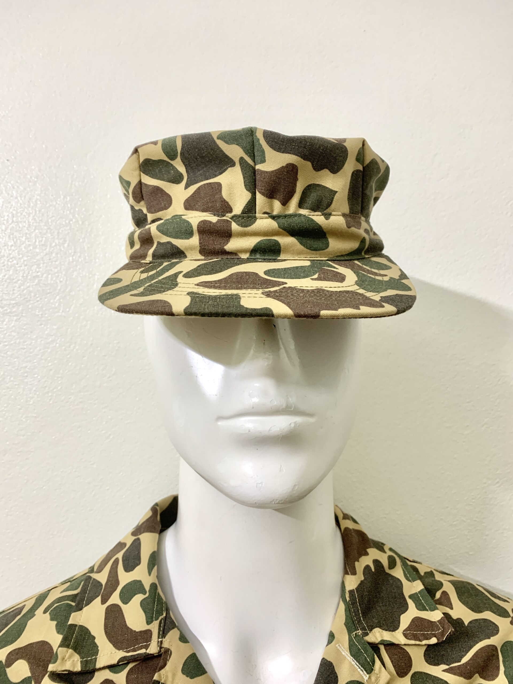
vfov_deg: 67.3
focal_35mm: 26
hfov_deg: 53.1
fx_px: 514
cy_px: 342
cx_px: 256
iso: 125
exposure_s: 1/60
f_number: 1.8
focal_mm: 4.25
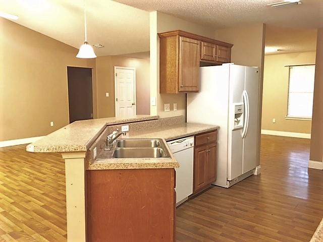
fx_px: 271
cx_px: 162
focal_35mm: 29
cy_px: 121
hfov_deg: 61.7
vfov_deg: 48.2
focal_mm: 4.15
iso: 80
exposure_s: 1/10
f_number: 2.2
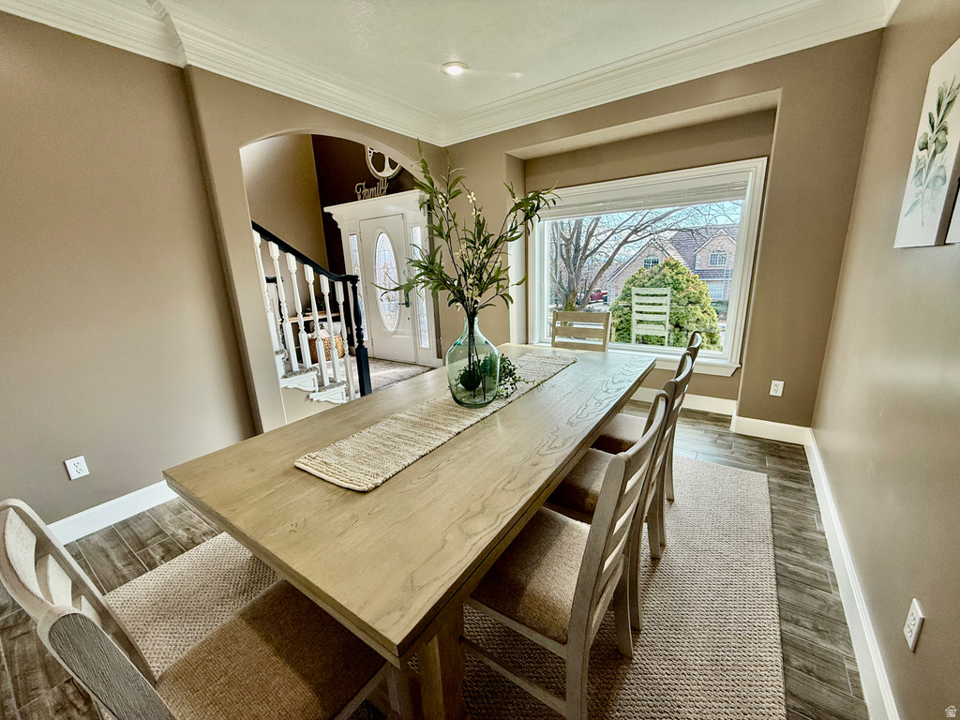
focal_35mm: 14
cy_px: 360
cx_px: 480
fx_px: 388
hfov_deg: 102.1
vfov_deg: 85.7
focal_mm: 2.22
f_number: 2.2
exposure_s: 1/163
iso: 64
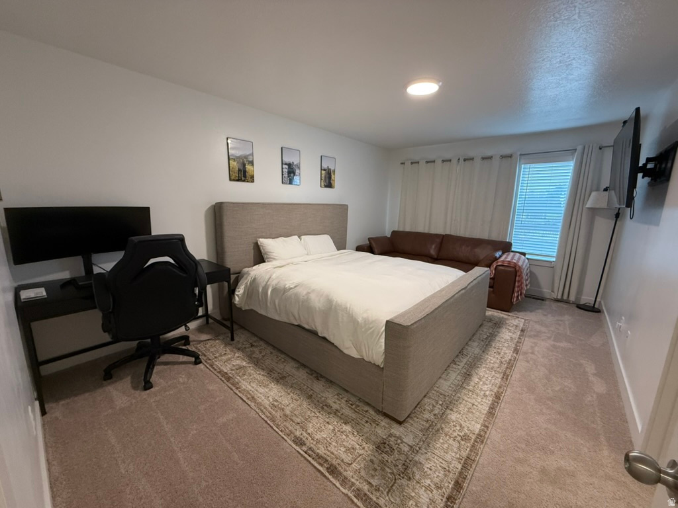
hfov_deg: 102.1
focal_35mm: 14
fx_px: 274
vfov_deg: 85.7
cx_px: 339
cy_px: 254
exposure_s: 1/120
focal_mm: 2.22
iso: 250
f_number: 2.2
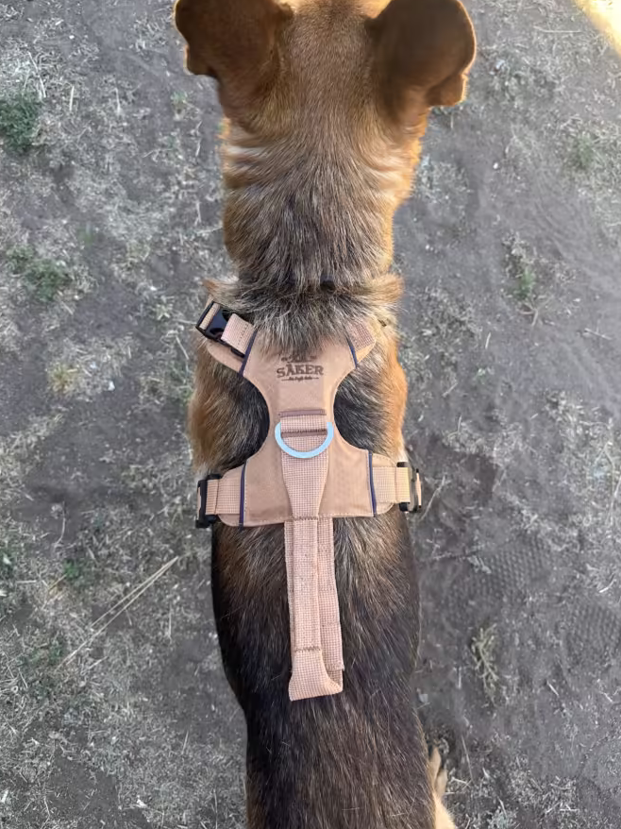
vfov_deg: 63.3
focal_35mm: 28
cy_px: 377
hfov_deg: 49.6
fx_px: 670
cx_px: 349
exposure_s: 1/224
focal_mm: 6.86
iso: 64
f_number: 1.78
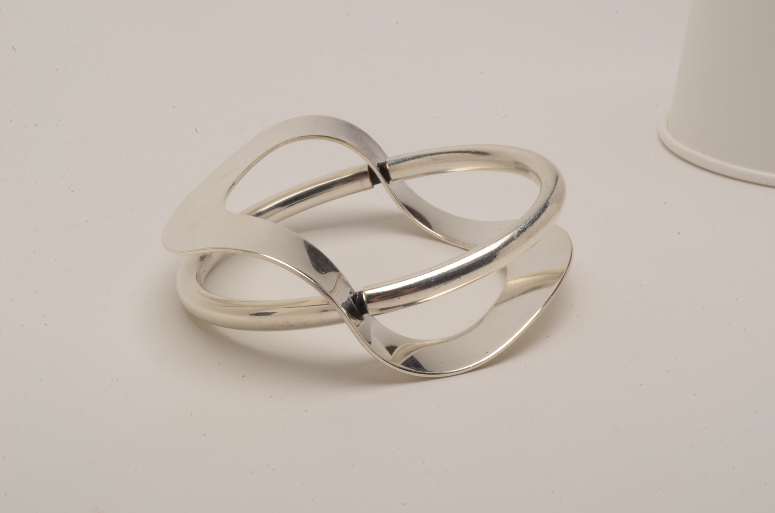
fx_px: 1772
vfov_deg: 16.5
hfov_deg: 24.7
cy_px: 256
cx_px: 388
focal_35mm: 82
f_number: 32
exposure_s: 1/125
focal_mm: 55
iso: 100
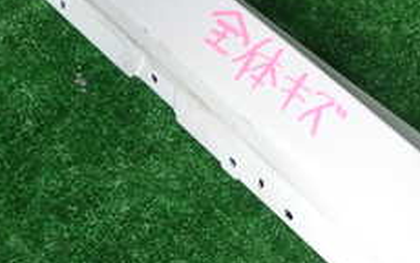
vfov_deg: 18.7
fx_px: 790
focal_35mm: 69
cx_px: 385
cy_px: 214
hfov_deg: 28.5
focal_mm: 4.5
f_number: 2.8
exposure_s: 1/100
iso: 100
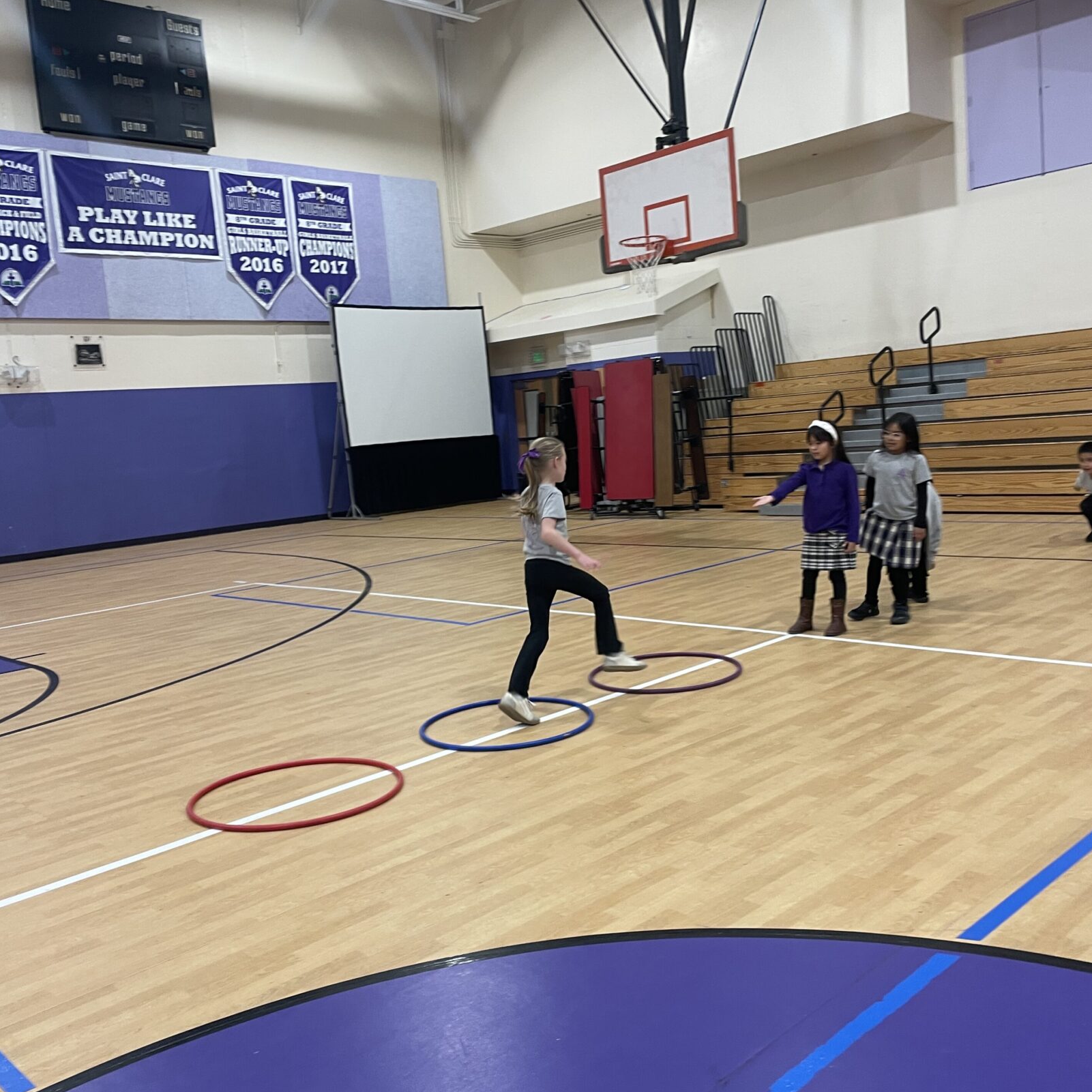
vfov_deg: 52.5
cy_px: 540
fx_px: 1106
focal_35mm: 31
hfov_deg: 52.5
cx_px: 541
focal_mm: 4.2
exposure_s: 1/60
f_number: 1.6
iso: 80
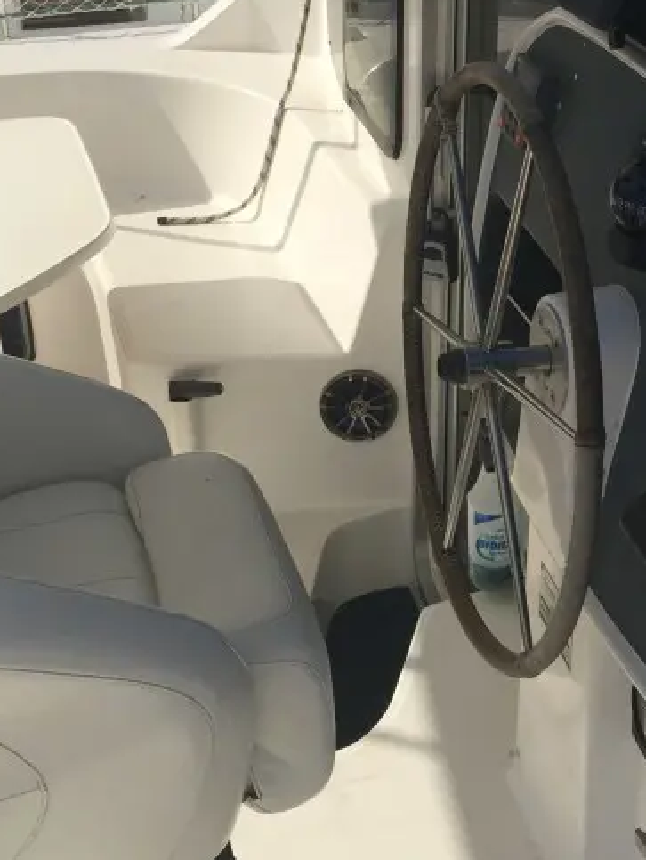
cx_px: 520
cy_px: 221
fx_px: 1590
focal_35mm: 64
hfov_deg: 22.6
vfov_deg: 29.8
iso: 32
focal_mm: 4.15
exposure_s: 1/3300
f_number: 2.2
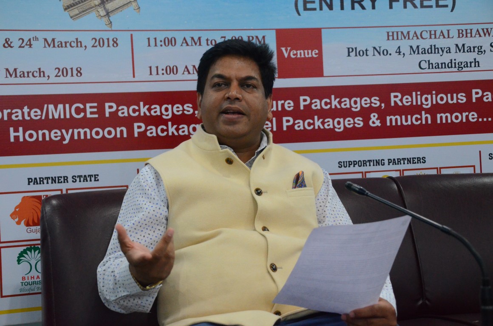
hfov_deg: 30.6
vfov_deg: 20.5
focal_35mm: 66
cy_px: 163
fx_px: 902
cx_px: 246
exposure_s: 1/100
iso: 4000
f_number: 4.8
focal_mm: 44
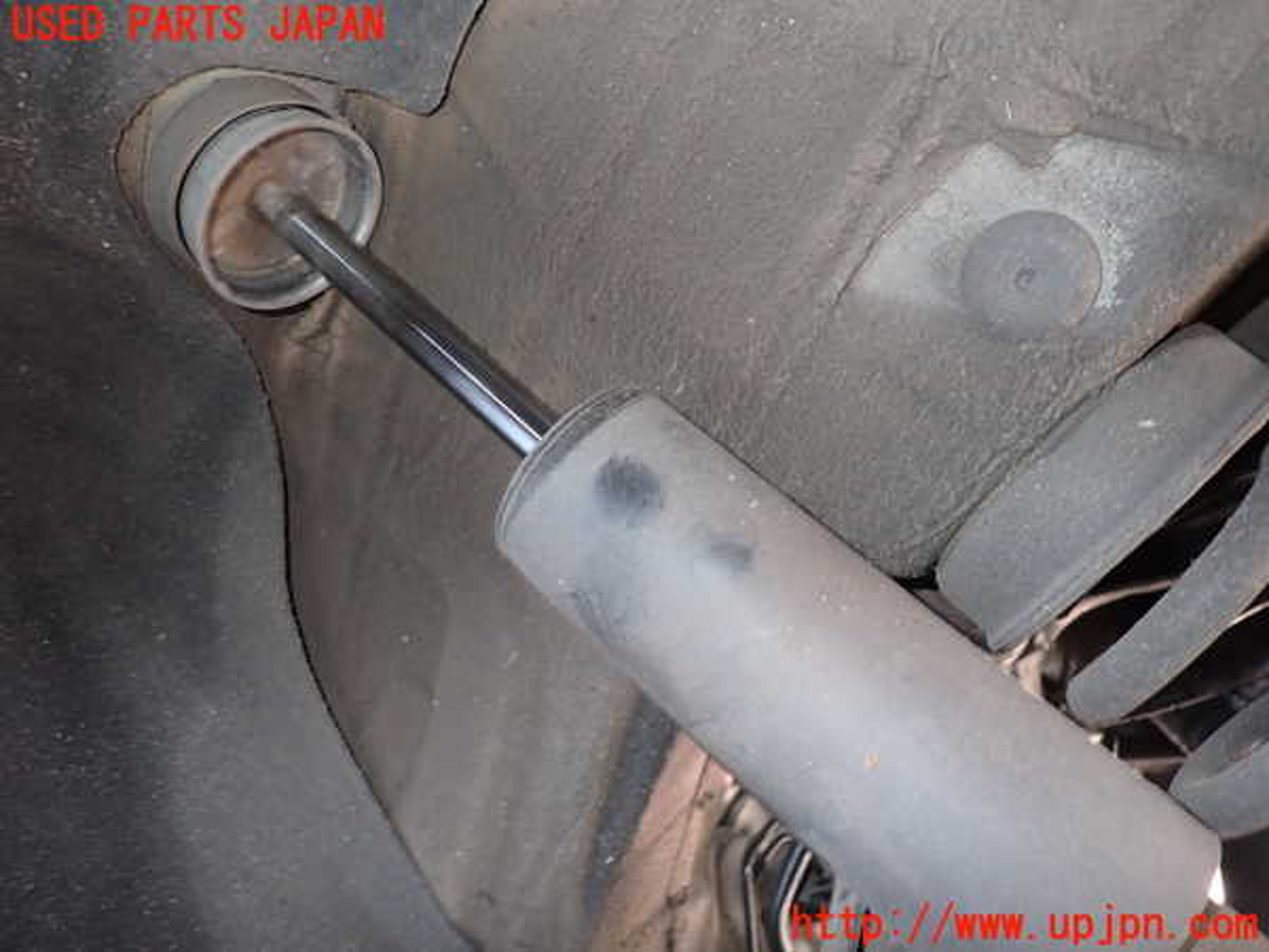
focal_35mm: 25
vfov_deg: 54.9
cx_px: 634
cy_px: 476
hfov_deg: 69.4
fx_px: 916
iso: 200
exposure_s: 1/30
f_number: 2
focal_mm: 4.5
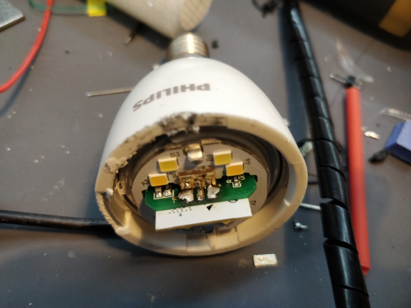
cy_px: 154
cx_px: 206
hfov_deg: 71.6
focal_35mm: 24
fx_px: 285
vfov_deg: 56.8
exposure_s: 1/33
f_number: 1.7
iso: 1000
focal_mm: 4.1
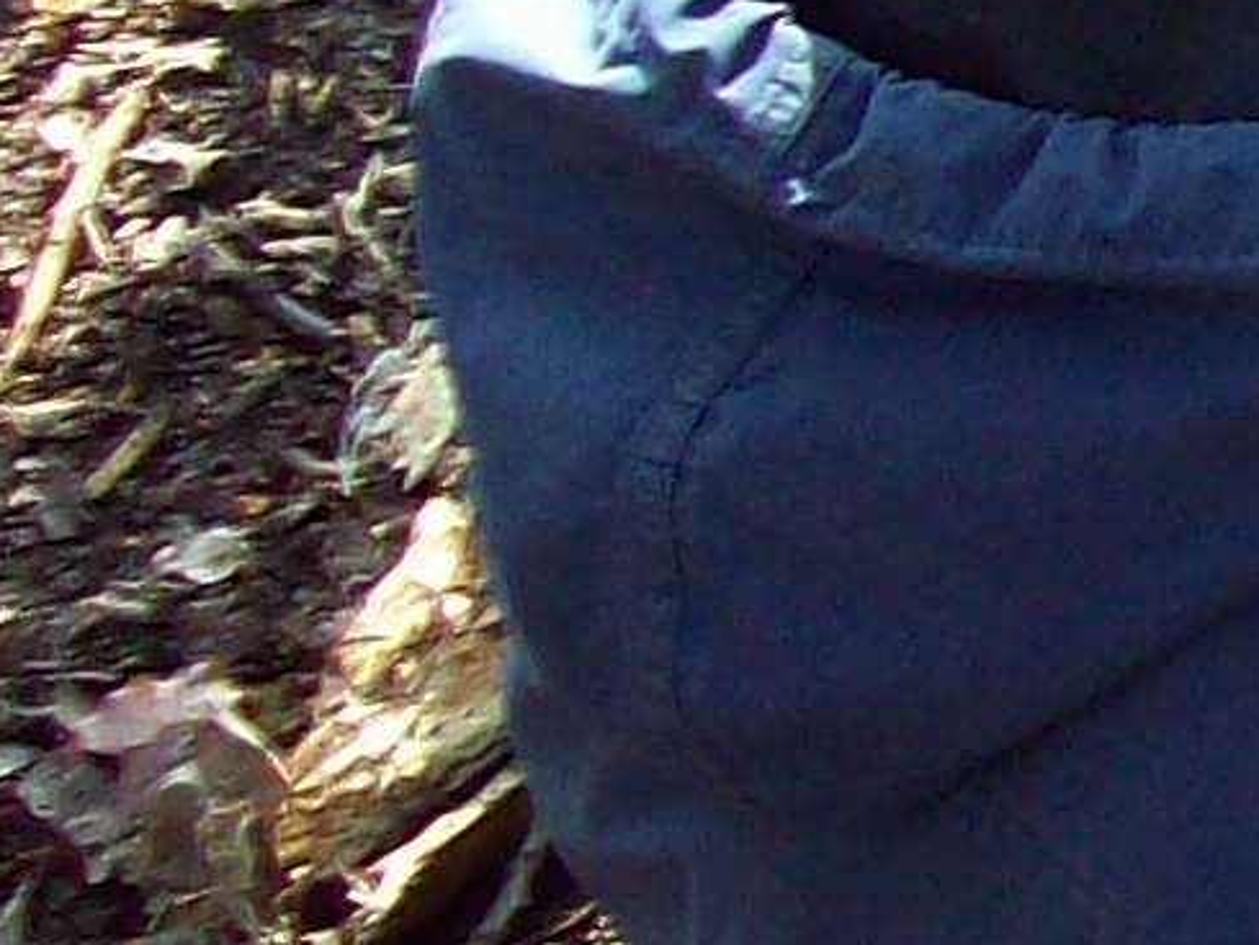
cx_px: 3638
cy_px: 239
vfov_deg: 6.6
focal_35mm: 225
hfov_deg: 7.8
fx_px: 8185
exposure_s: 1/127
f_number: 2.7
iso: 80
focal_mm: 6
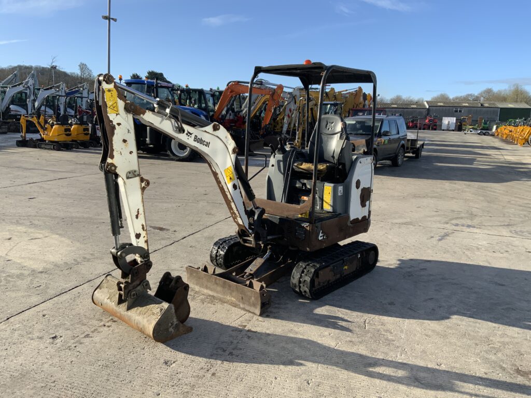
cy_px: 199
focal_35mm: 29
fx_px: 445
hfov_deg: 61.7
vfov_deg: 48.2
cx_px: 266
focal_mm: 3
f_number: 1.8
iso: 16
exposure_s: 1/1195
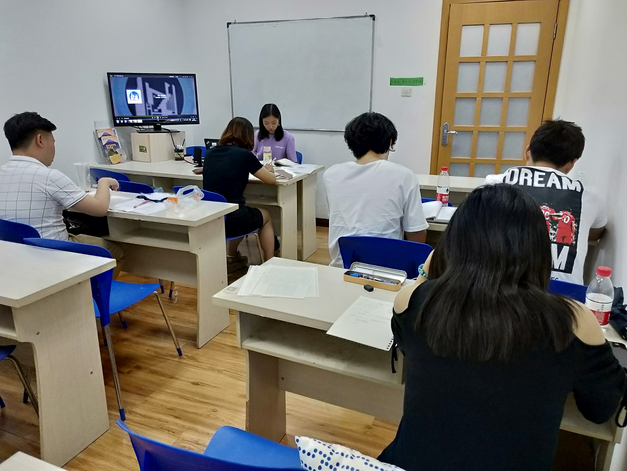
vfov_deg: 54.9
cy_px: 236
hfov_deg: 69.4
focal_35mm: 25
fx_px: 453
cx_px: 314
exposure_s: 1/50
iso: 308
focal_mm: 4.28
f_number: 1.7
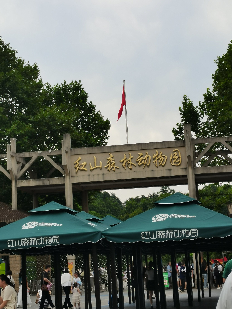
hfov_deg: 21.9
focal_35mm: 67
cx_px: 116
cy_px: 154
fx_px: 599
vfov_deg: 29.0
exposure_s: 1/625
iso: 50
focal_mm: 5.58
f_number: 1.8
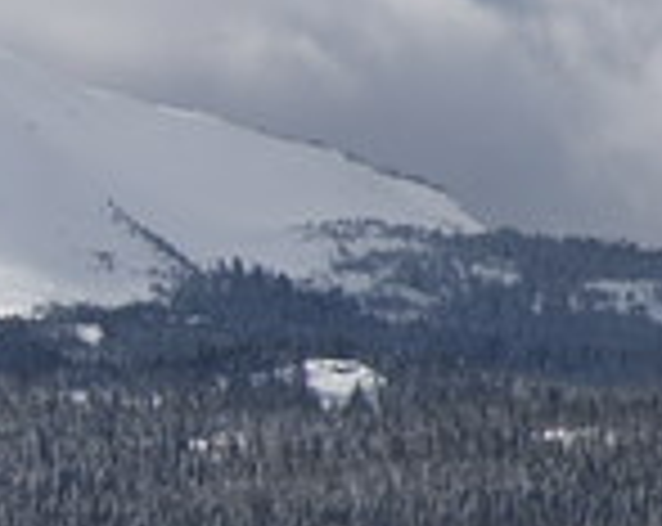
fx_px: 6375
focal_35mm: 326
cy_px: 330
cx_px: -230
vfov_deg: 4.7
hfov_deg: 5.9
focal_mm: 17.48
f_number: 5.6
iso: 64
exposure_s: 1/1000
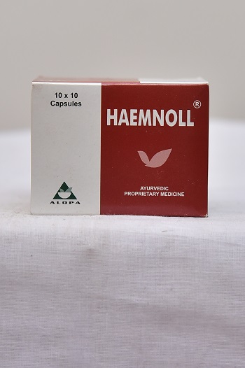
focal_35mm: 92
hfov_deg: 14.8
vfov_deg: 22.2
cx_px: 122
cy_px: 184
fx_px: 940
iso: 1600
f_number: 4.5
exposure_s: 1/125
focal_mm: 92
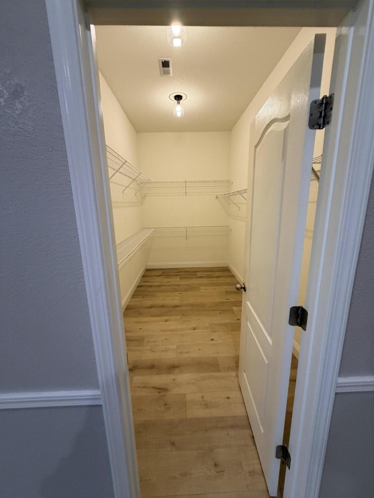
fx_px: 202
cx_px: 187
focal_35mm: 14
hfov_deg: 85.7
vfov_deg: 102.1
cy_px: 249
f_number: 2.2
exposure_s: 1/60
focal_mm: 2.22
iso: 200
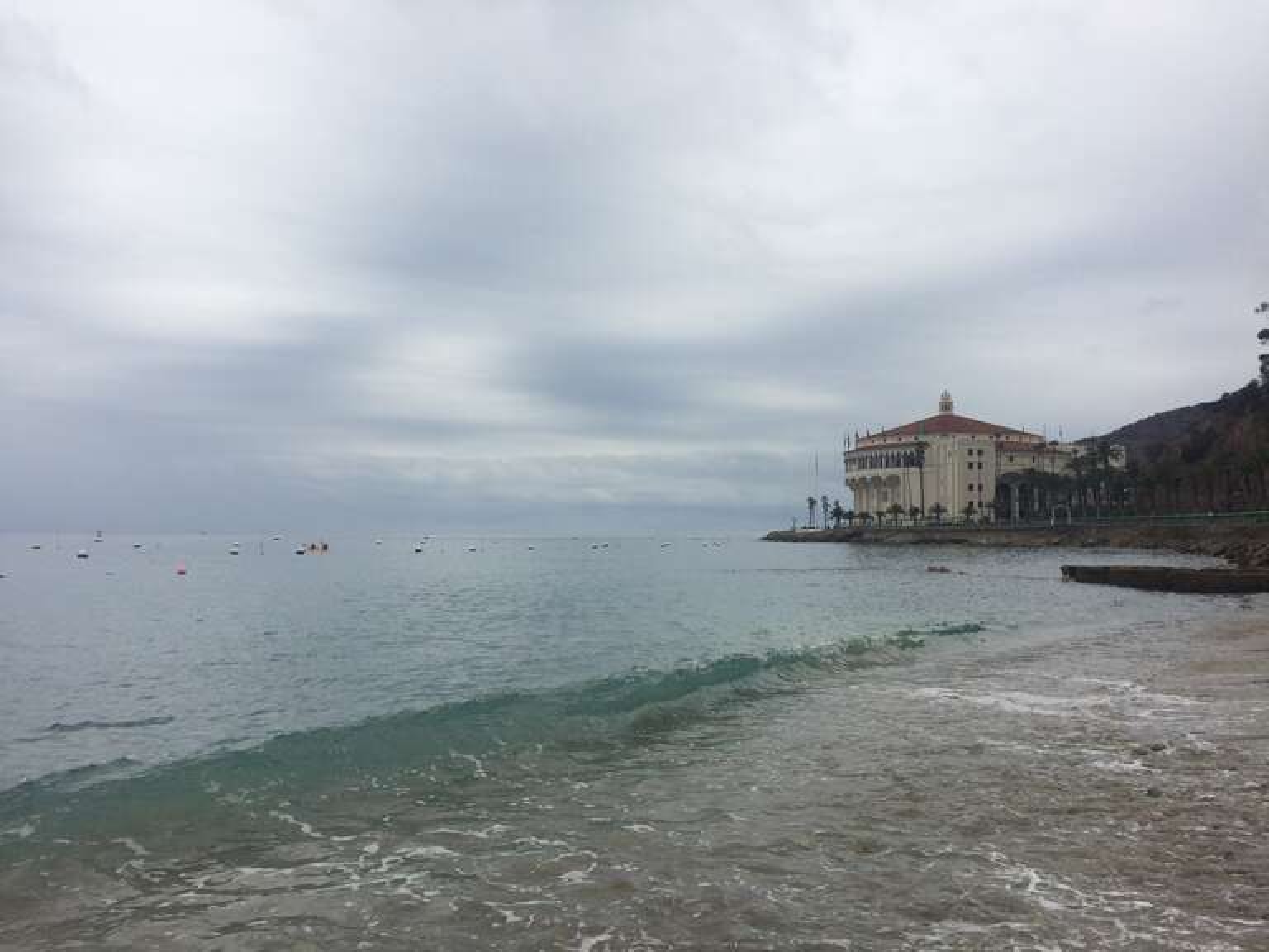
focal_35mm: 29
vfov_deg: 48.2
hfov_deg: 61.7
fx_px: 1063
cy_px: 476
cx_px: 634
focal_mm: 4.15
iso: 32
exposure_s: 1/2740
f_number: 2.2
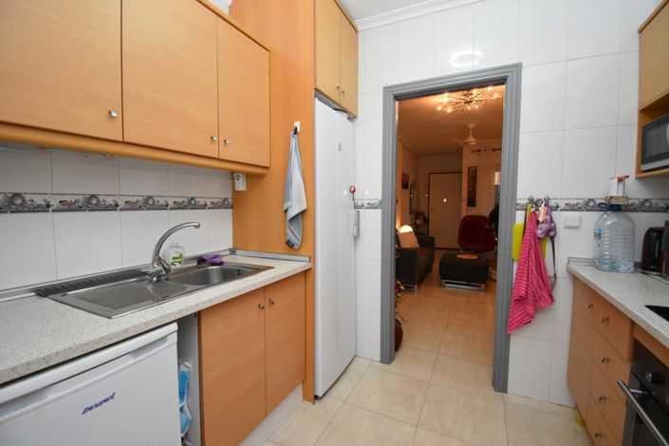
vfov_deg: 77.3
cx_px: 334
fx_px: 279
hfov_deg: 100.4
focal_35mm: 15
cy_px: 223
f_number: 4.5
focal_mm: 10
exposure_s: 1/125
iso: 2000
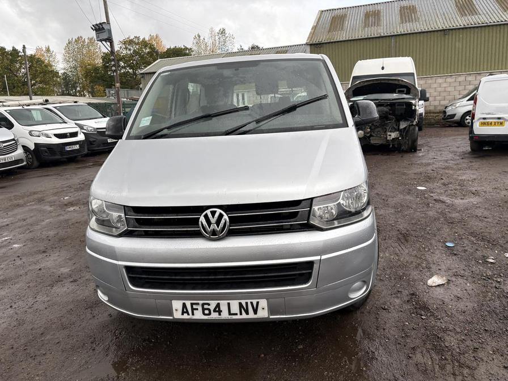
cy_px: 190
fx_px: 382
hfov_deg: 67.3
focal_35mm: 26
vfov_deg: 53.1
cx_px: 254
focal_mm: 5.96
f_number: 1.6
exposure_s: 1/591
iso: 50
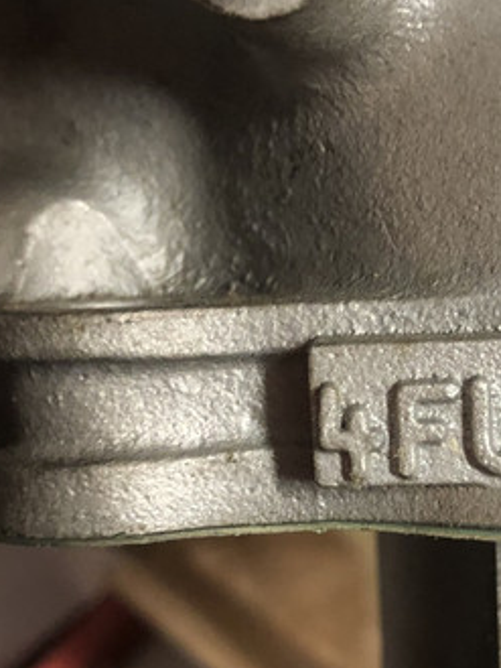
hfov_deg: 20.9
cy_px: 374
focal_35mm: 68
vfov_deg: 28.5
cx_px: 501
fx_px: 1311
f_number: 1.8
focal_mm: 4
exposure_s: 1/17
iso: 100
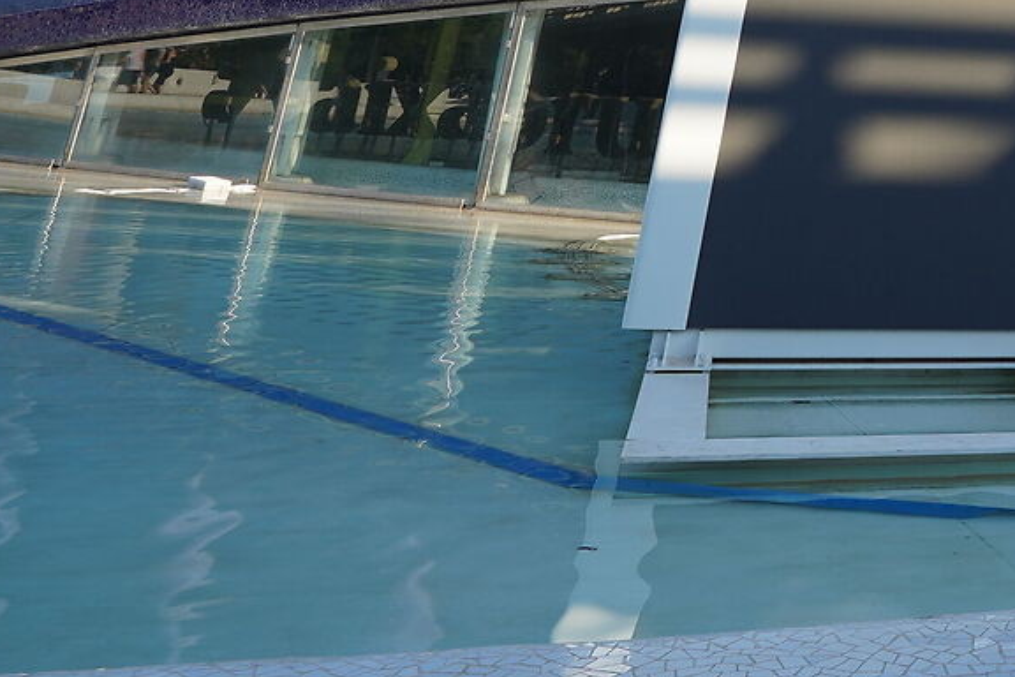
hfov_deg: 28.7
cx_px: 1447
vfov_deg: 22.4
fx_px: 1410
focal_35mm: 50
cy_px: -324
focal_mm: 12
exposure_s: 1/100
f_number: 7.1
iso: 100
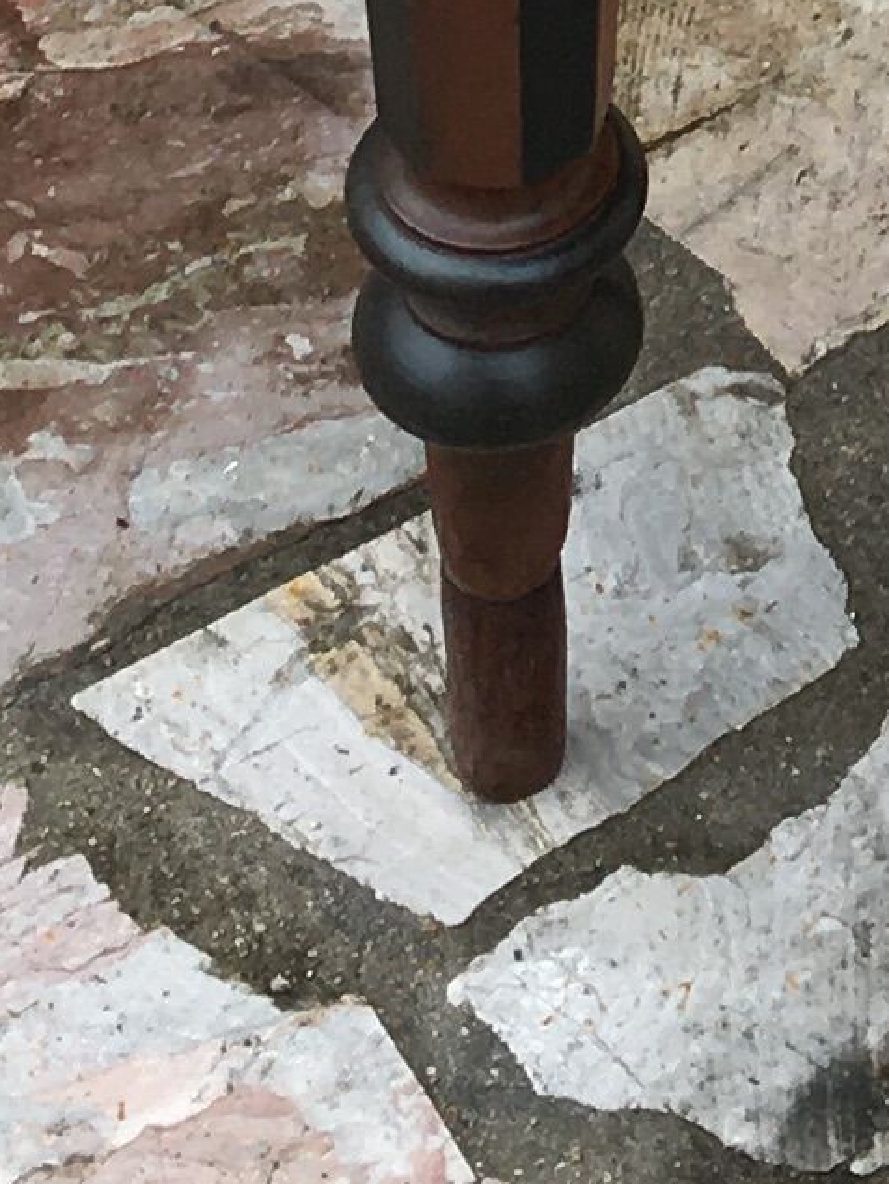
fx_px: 6294
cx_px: 1320
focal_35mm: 184
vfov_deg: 9.5
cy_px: -1652
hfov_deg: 7.9
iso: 25
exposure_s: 1/174
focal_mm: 4.15
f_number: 2.2
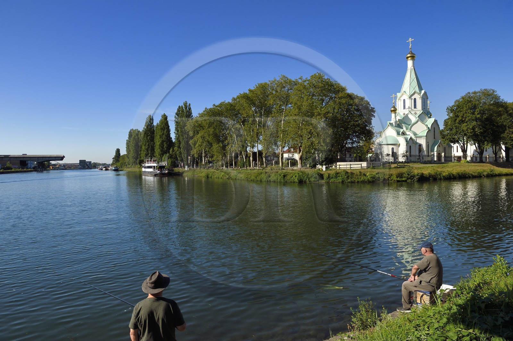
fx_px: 342
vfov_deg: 53.1
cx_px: 256
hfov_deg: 73.8
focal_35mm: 24
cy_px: 170
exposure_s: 1/250
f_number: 14
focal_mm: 24
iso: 200
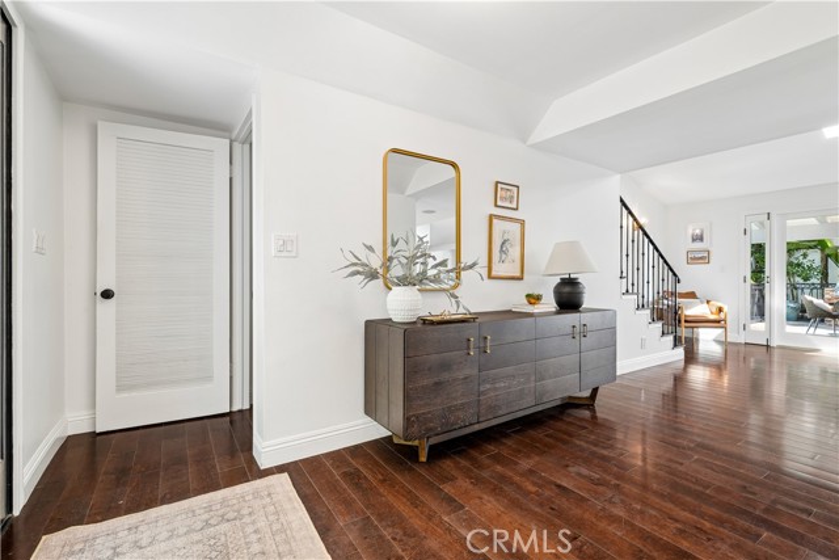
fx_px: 373
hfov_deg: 96.7
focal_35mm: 16
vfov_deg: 73.8
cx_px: 420
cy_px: 280
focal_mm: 16
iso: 250
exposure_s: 1/4
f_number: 8
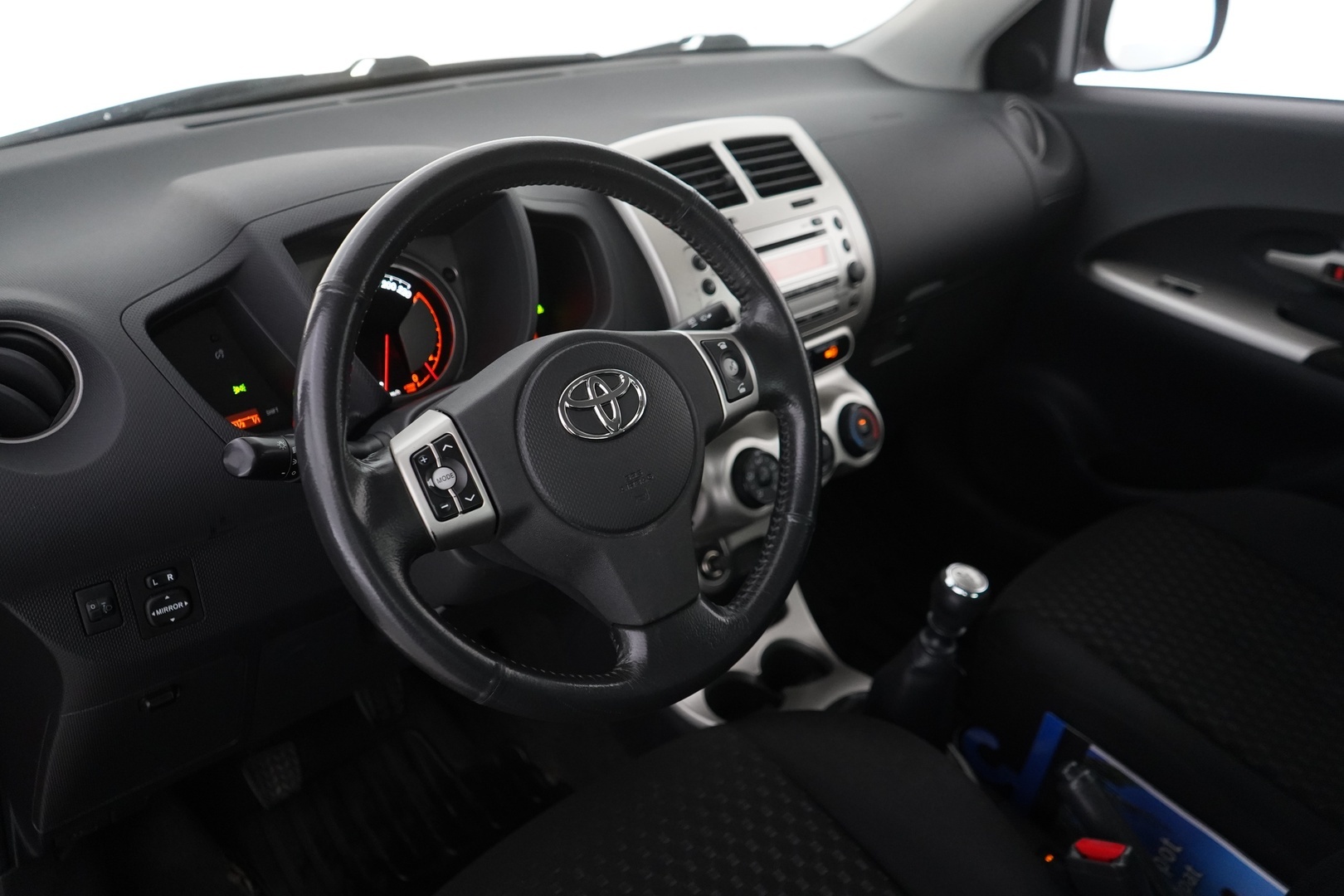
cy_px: 448
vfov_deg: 46.4
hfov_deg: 65.5
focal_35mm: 28
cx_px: 672
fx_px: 1045
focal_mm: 28
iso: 4000
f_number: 3.5
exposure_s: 1/60
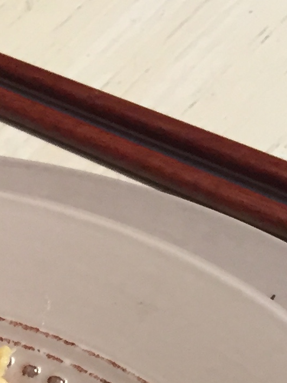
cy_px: 729
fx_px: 1480
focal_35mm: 134
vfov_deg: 13.0
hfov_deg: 10.5
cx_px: -216
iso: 125
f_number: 2.2
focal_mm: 4.15
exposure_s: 1/33
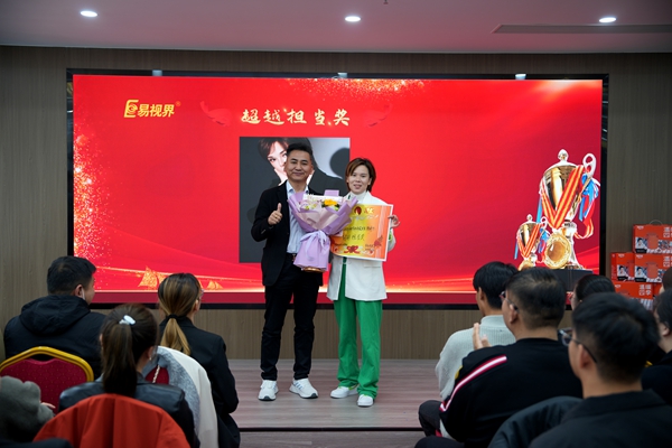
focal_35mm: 39
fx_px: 728
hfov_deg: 49.6
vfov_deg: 34.2
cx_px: 336
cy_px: 224
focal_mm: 39
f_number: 2.8
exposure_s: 1/40
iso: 125
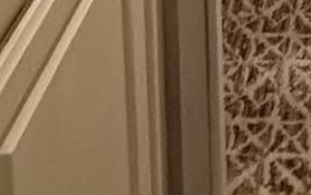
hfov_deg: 18.5
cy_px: -601
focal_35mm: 102
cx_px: 439
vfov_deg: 7.8
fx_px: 865
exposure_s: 1/60
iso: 640
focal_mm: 2.22
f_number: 2.2
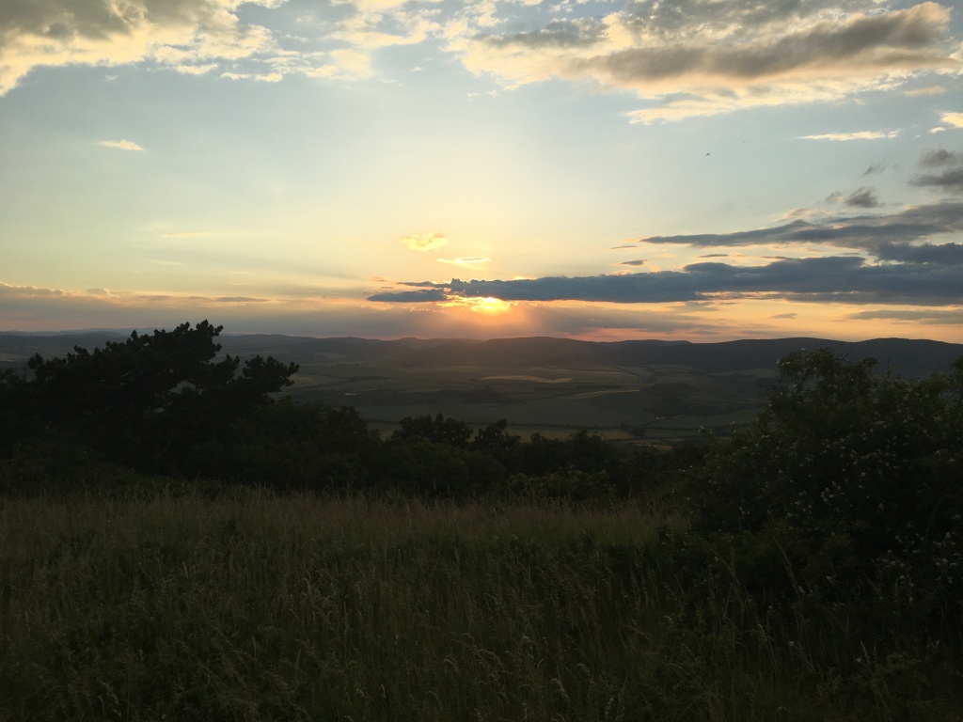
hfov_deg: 61.7
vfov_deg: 48.2
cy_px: 361
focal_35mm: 29
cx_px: 482
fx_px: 807
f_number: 2.2
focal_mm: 4.15
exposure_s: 1/999
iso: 25
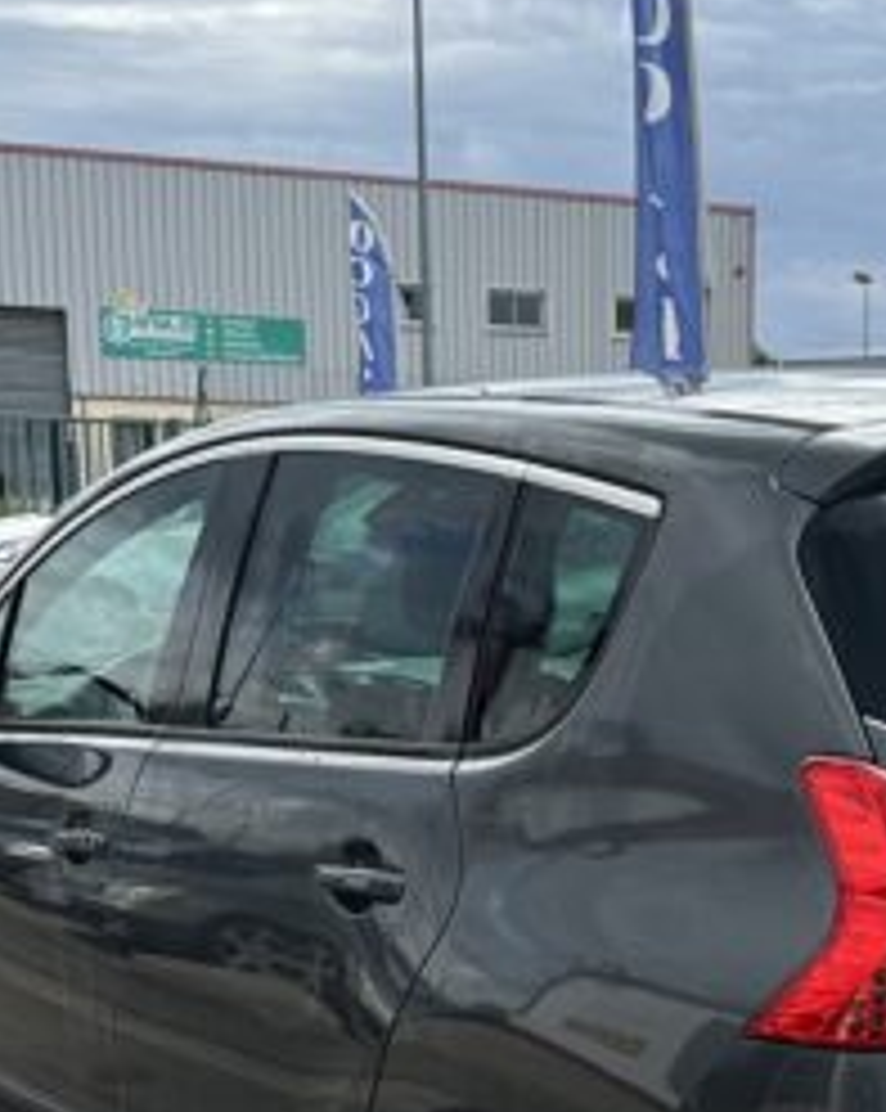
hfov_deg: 19.9
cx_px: 711
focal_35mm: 76
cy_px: 1135
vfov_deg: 23.9
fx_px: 2496
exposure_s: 1/3247
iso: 80
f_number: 1.78
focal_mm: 6.86
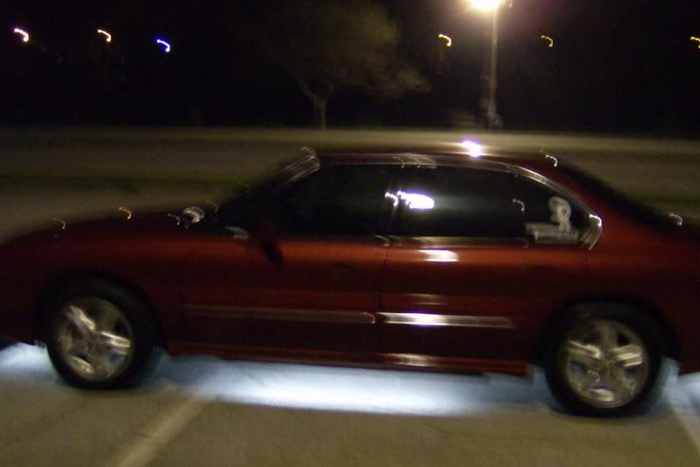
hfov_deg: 37.4
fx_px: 1031
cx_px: 399
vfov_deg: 25.5
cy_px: 272
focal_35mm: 53
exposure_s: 1/1.35
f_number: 2.8
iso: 200
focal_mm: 6
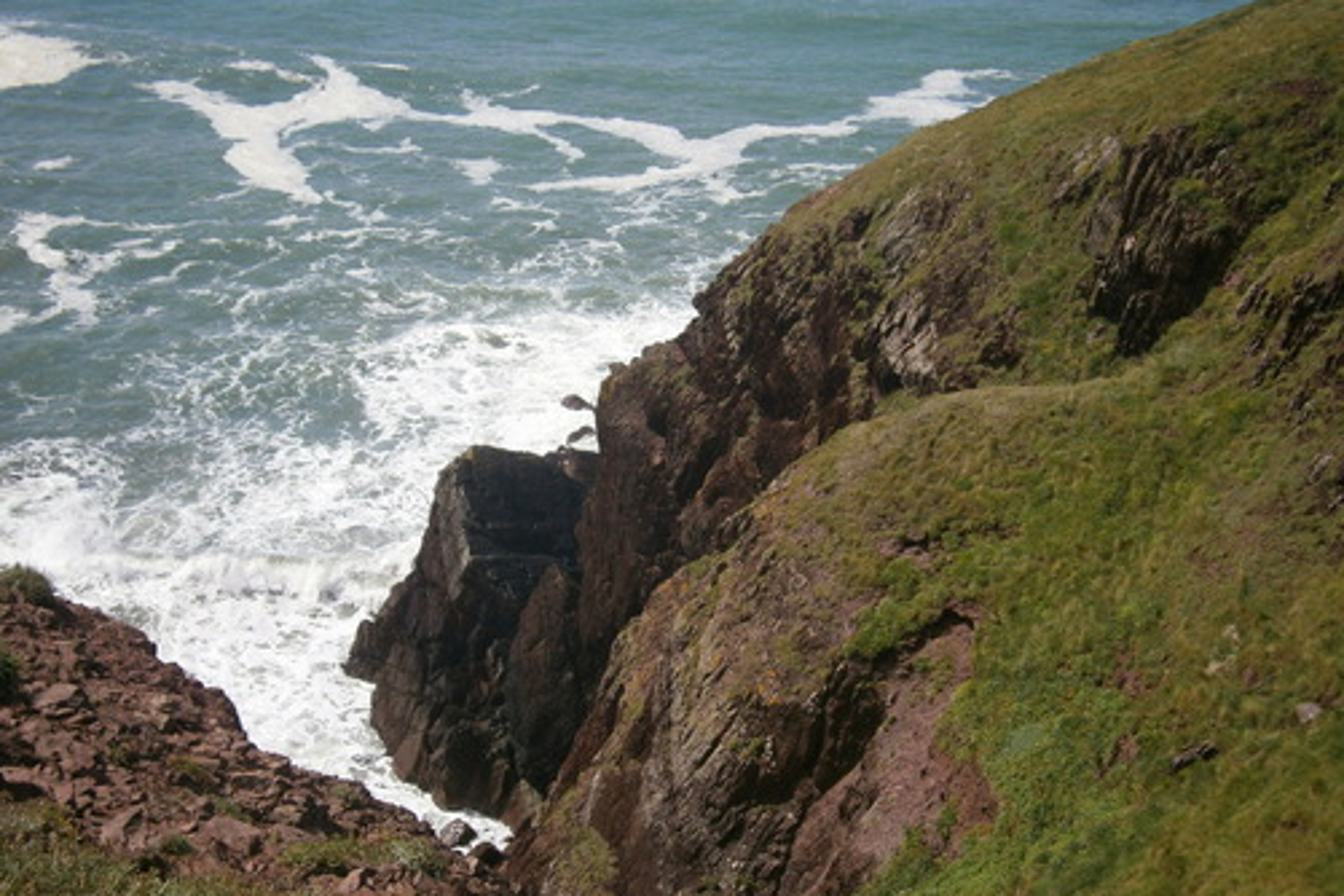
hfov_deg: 39.6
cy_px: 464
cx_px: 681
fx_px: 1867
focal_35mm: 50
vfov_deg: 27.0
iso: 80
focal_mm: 8.3
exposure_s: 1/160
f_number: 9.7
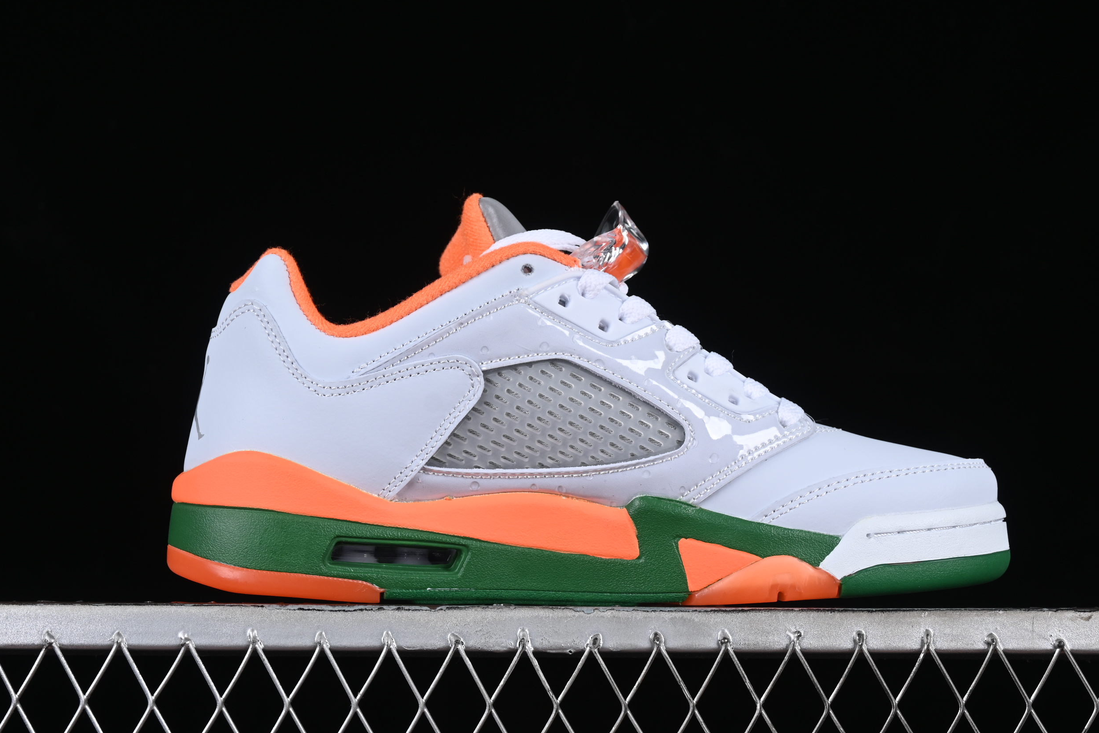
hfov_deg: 24.2
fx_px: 2564
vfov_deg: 16.3
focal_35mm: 84
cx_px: 586
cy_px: 349
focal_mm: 50
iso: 160
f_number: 8
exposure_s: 1/80
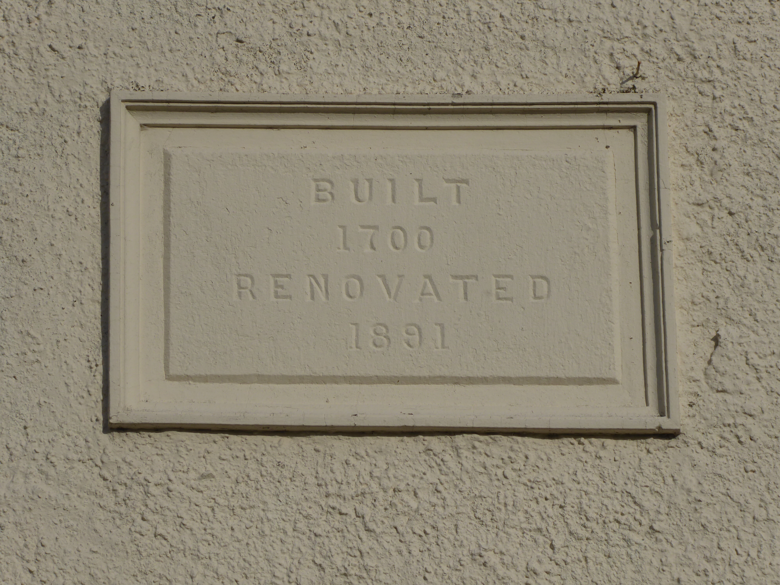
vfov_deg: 8.4
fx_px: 3988
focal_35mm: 177
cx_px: 390
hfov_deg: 11.2
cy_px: 292
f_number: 5.5
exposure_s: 1/1300
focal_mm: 28.7
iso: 80
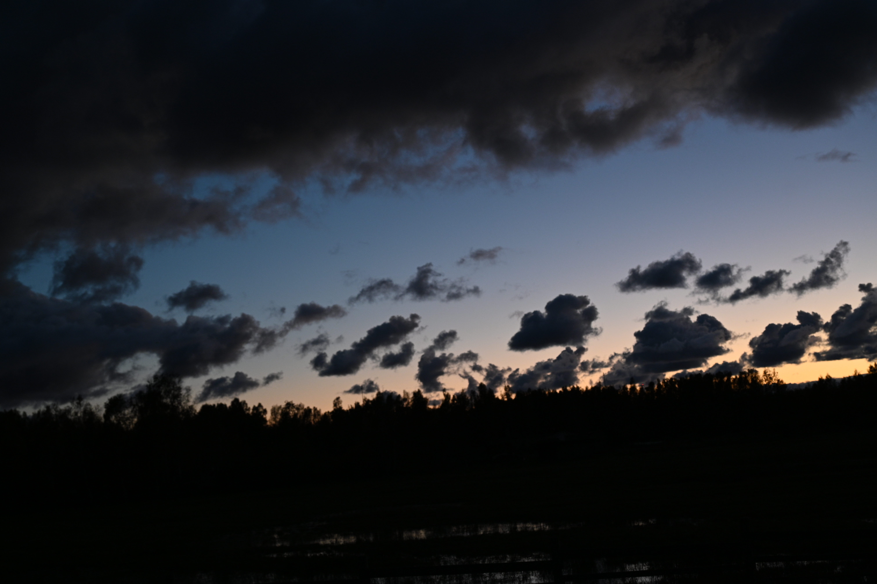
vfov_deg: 29.2
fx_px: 1120
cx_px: 438
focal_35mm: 46
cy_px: 292
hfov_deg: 42.8
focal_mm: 46
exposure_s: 1/100
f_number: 4
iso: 720
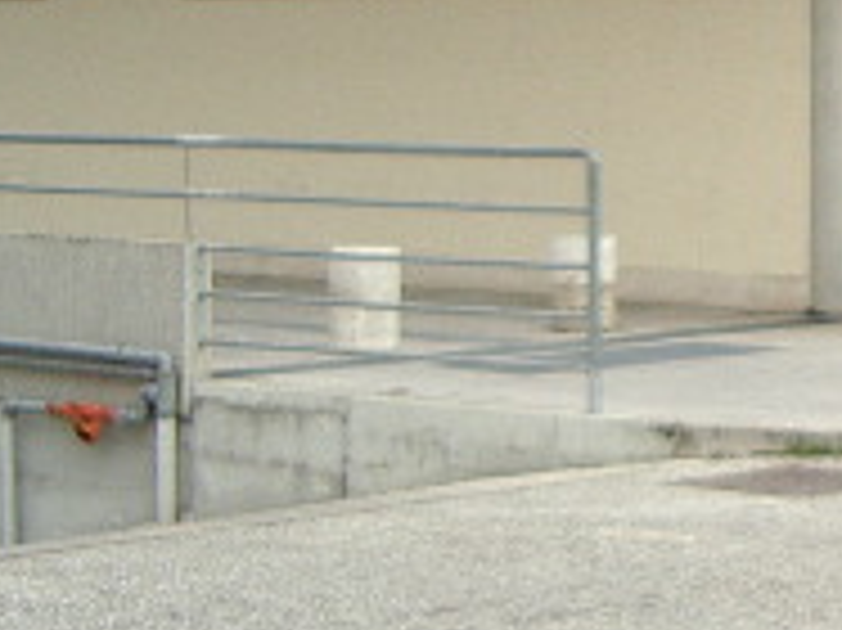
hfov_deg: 14.2
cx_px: 1252
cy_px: 54
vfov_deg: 11.3
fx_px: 3160
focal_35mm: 130
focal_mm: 5.8
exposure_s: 1/160
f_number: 2.6
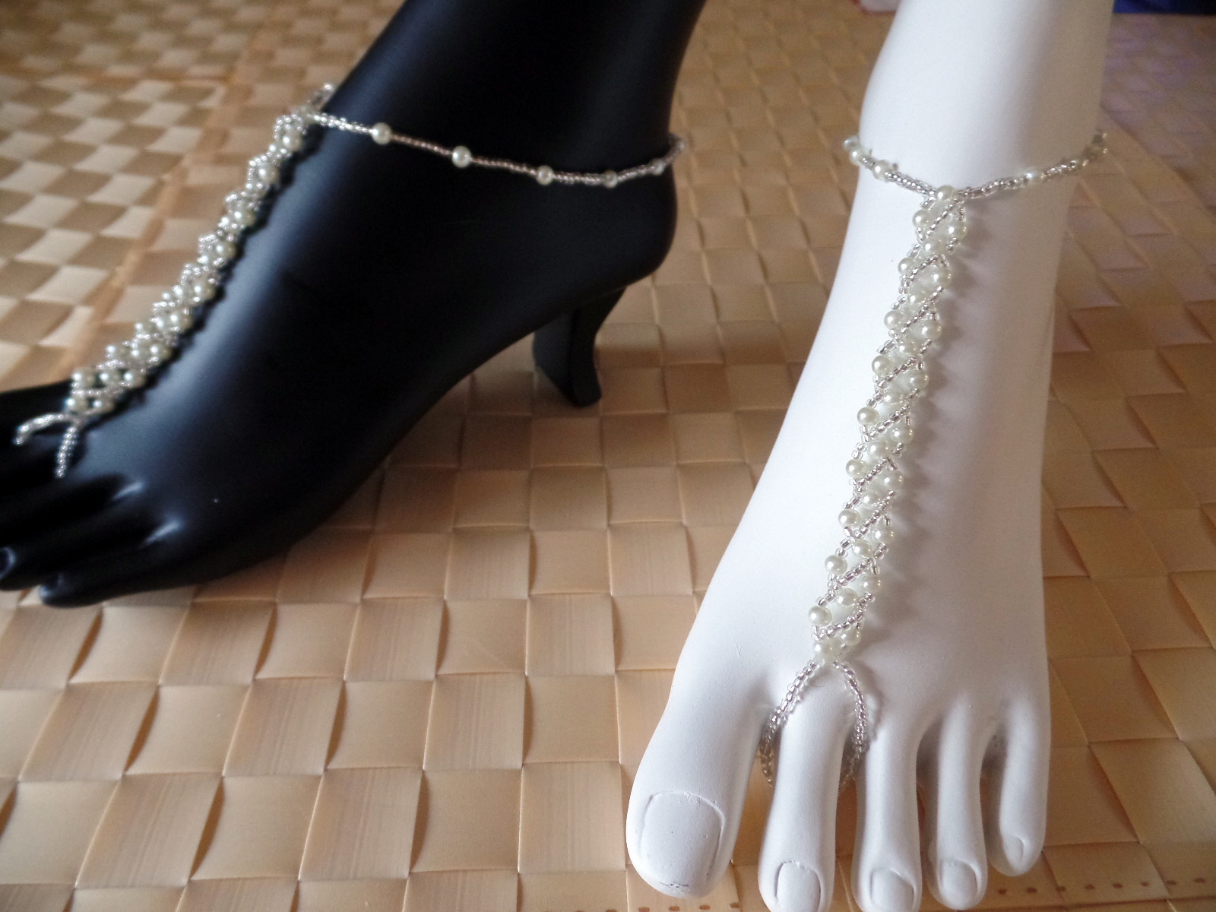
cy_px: 456
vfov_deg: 58.9
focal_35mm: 23
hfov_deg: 73.9
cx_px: 608
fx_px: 808
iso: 400
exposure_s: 1/20
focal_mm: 4.1
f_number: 2.8
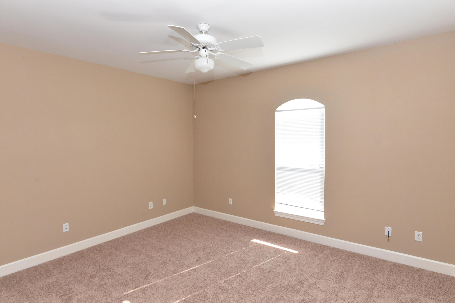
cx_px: 228
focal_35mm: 19
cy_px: 152
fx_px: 240
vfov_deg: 64.6
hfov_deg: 86.9
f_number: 7.1
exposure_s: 1/60
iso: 1000
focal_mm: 19
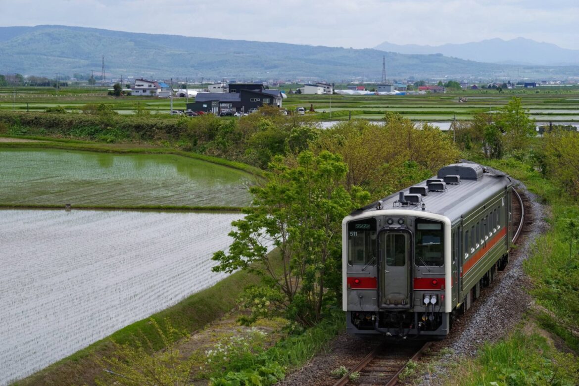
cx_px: 290
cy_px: 193
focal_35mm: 130
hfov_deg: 15.8
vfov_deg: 10.5
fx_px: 2091
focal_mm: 130
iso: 800
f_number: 9
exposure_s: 1/1600
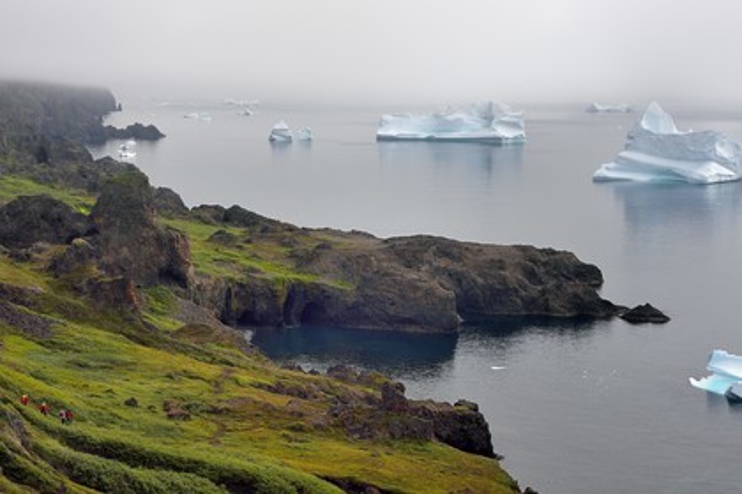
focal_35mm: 70
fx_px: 1443
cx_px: 371
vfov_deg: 19.5
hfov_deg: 28.8
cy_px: 247
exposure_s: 1/250
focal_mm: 70
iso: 200
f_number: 11
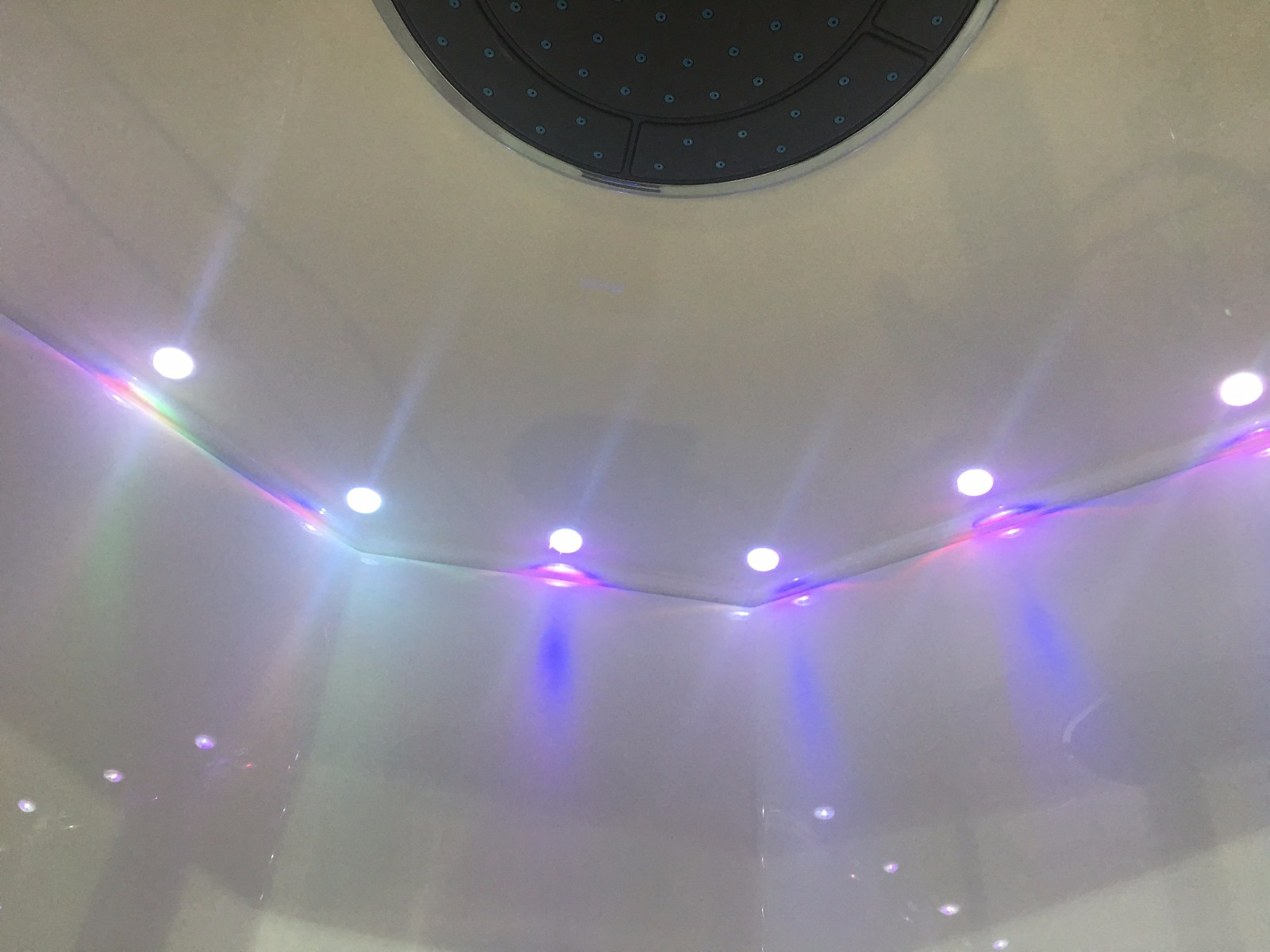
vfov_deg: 48.2
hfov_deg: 61.7
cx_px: 635
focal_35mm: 29
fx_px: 1064
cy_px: 476
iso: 40
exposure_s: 1/30
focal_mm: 4.15
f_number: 2.2
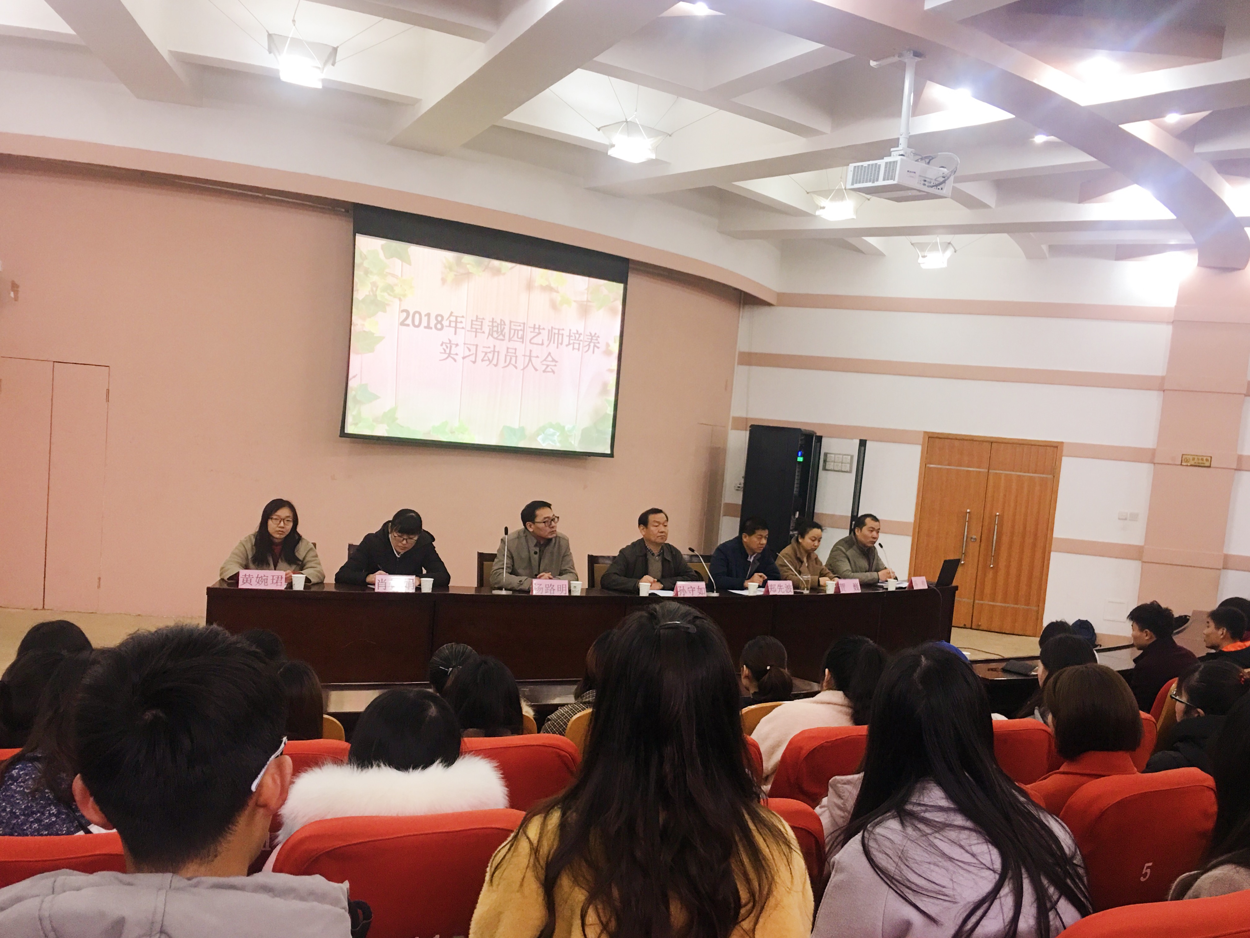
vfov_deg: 48.2
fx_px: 1047
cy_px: 469
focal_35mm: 29
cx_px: 625
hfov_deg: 61.7
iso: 64
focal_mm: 4.15
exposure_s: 1/17
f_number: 2.2
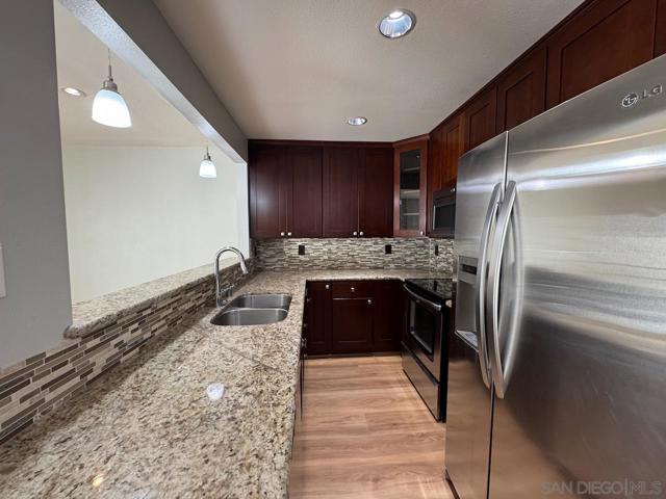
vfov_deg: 85.7
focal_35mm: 14
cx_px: 333
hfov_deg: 102.1
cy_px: 250
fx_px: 269
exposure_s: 1/60
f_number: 2.2
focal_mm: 2.22
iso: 250
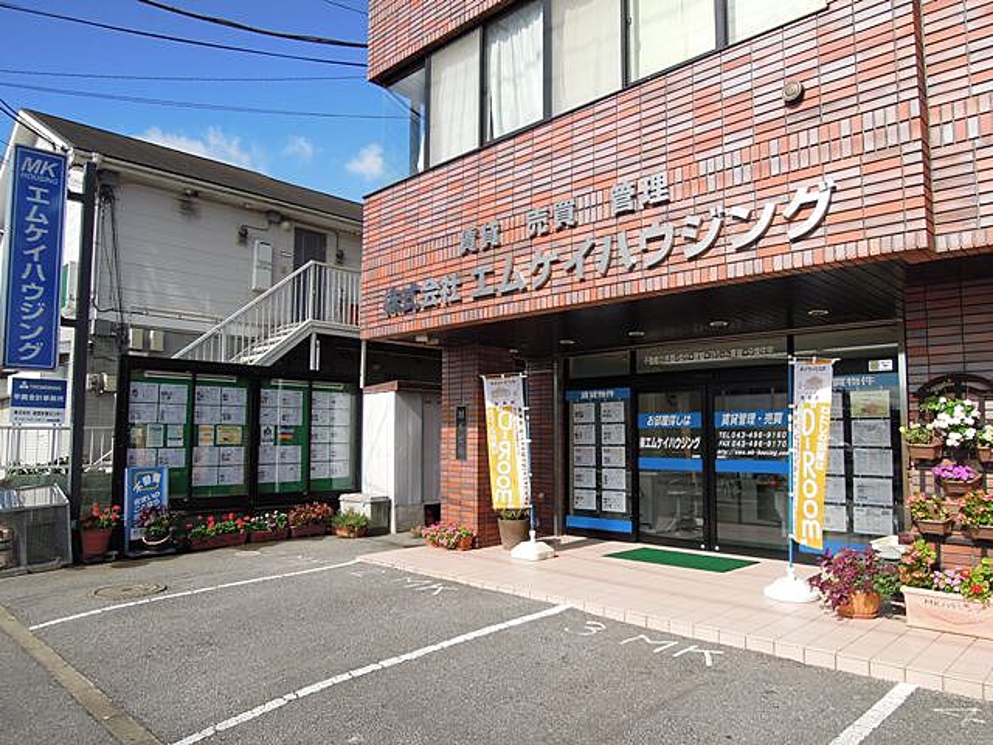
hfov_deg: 71.6
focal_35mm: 24
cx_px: 496
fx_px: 688
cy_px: 372
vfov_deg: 56.8
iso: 160
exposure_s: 1/1600
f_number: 3.2
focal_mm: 4.3
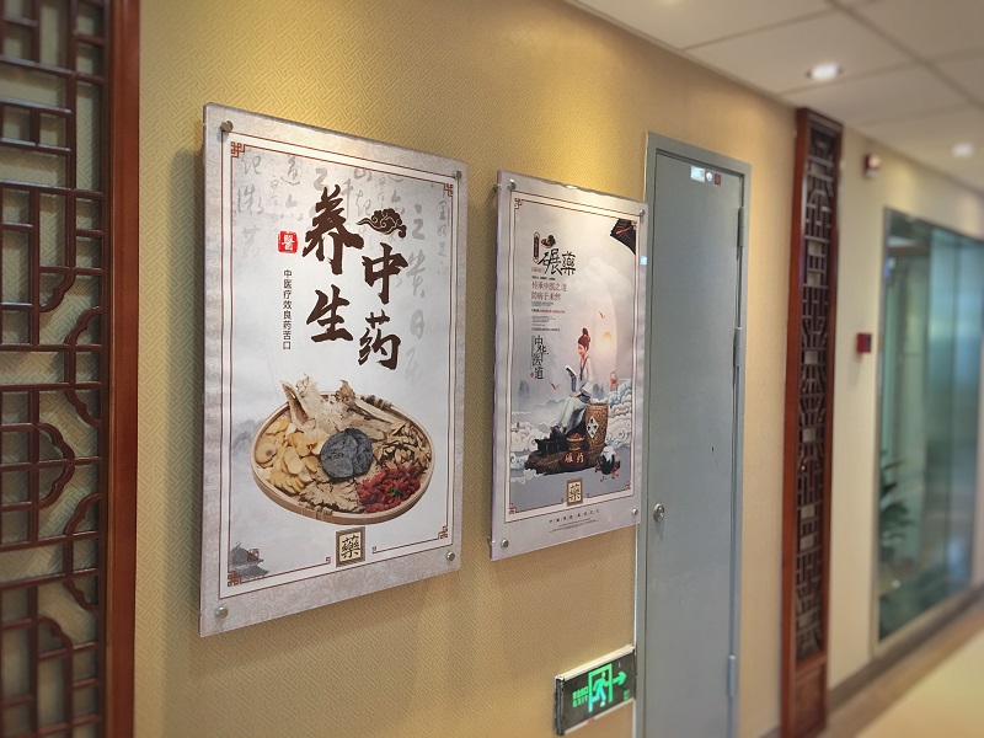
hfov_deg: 61.7
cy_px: 369
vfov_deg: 48.2
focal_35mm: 29
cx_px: 492
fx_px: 824
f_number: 2.2
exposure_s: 1/17
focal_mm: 4.15
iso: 50
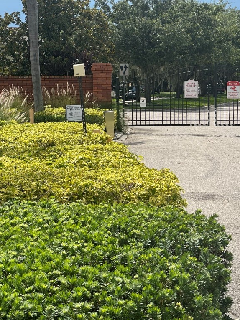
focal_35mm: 103
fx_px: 953
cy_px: 160
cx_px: 200
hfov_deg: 14.3
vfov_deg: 19.1
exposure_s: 1/1096
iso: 32
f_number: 2.8
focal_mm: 9
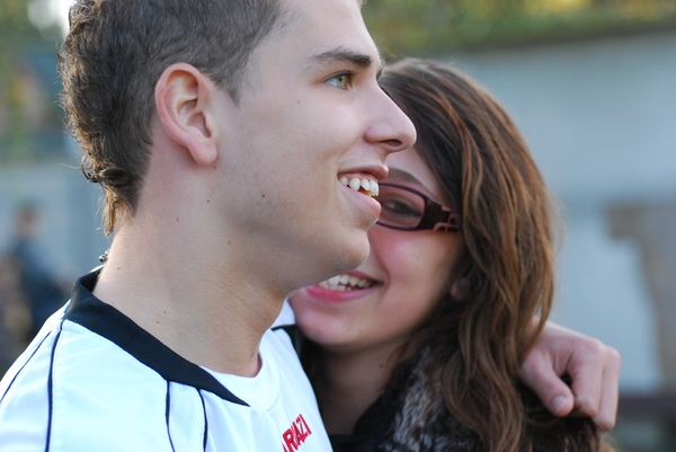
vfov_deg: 10.8
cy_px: 226
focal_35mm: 128
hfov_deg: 16.1
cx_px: 338
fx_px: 2396
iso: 800
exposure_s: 1/400
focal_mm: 85
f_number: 4.8
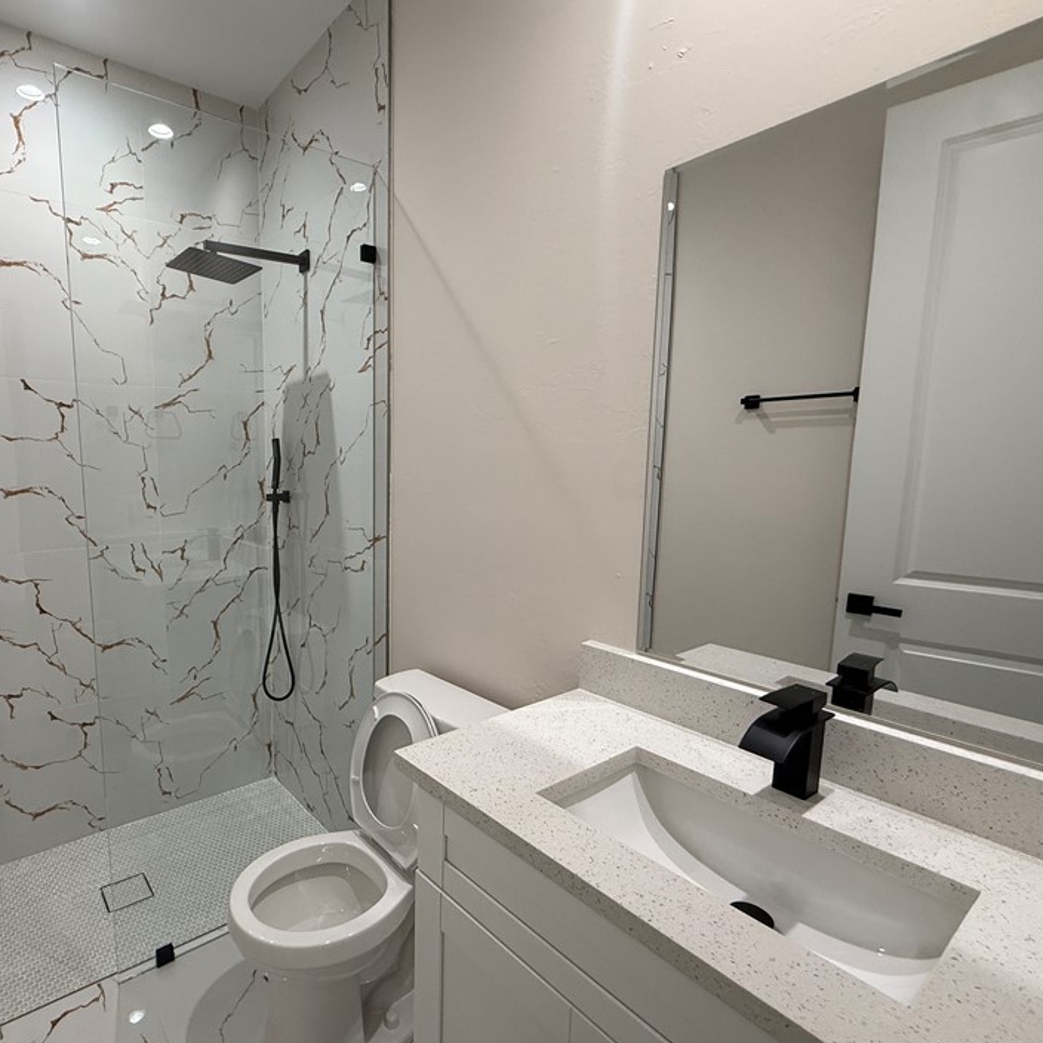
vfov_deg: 80.7
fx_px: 614
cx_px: 375
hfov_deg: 78.9
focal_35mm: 18
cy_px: 538
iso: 250
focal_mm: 2.22
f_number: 2.2
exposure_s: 1/120
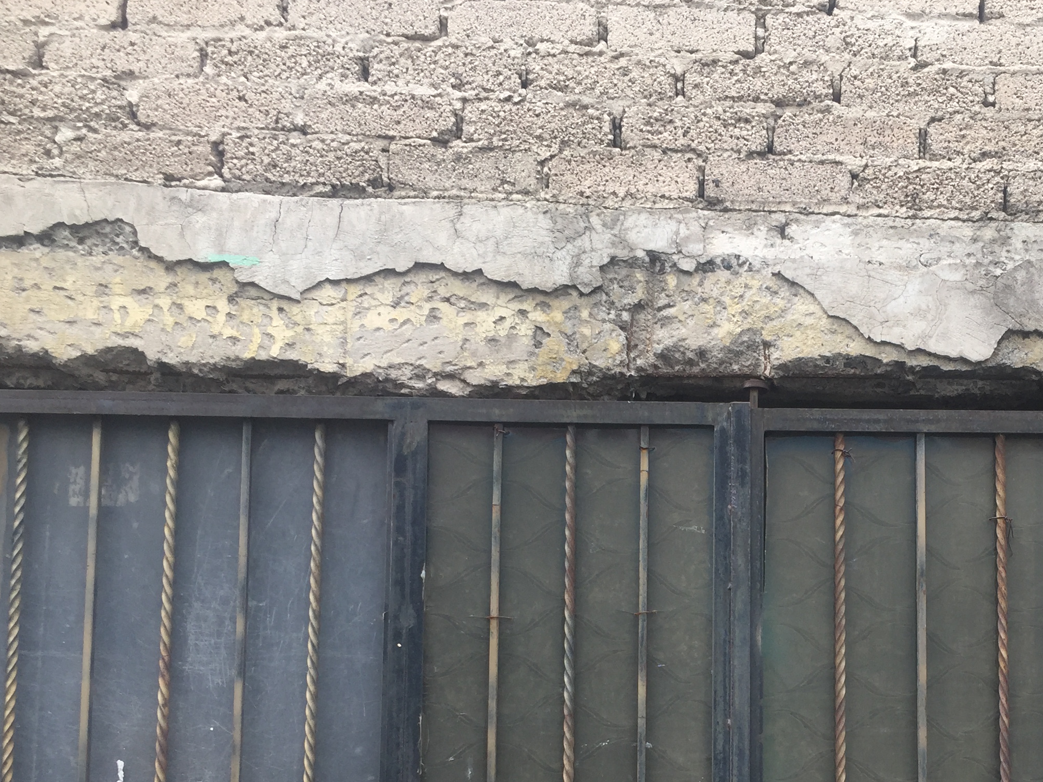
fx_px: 1416
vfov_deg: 30.2
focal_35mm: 47
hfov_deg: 39.4
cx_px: 775
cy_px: 613
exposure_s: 1/412
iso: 32
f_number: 2.2
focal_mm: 4.15
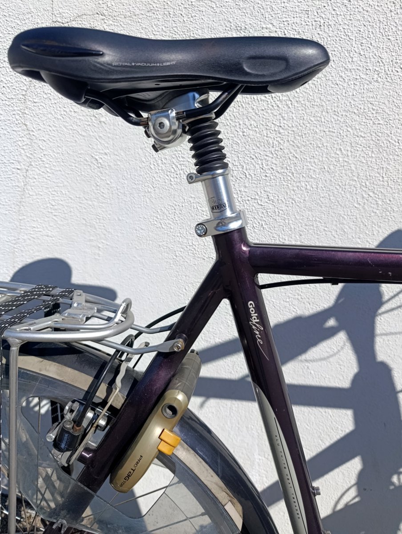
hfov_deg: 59.0
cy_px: 267
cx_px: 201
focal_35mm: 23
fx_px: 355
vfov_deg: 73.8
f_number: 1.65
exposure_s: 1/965
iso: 53
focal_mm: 6.11
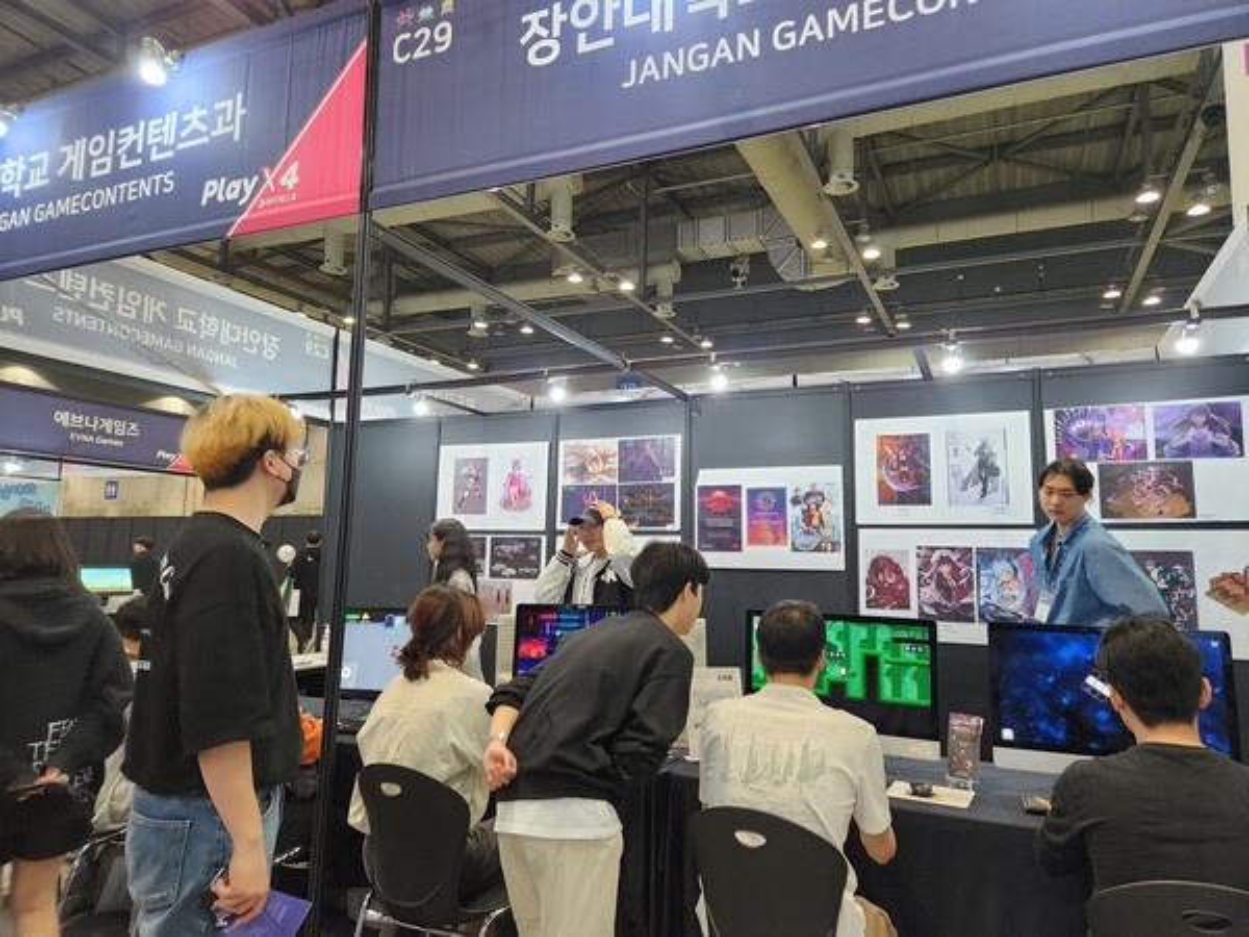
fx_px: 830
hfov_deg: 73.9
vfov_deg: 58.9
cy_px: 468
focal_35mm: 23
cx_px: 624
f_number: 1.8
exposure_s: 1/120
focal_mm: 5.4
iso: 640
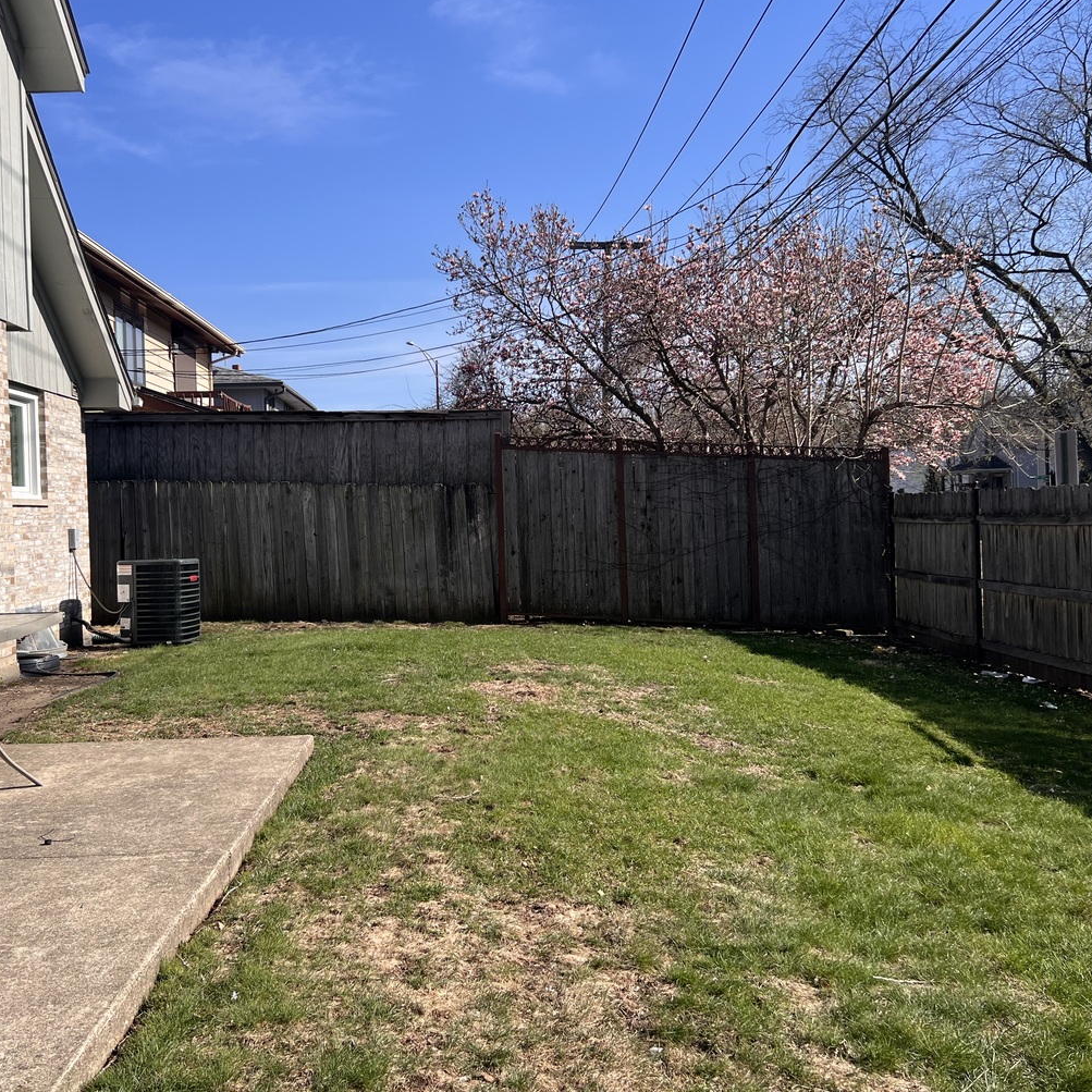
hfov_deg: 49.5
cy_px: 530
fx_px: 1178
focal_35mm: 33
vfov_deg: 49.7
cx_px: 446
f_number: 1.5
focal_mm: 5.7
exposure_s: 1/4115
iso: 50
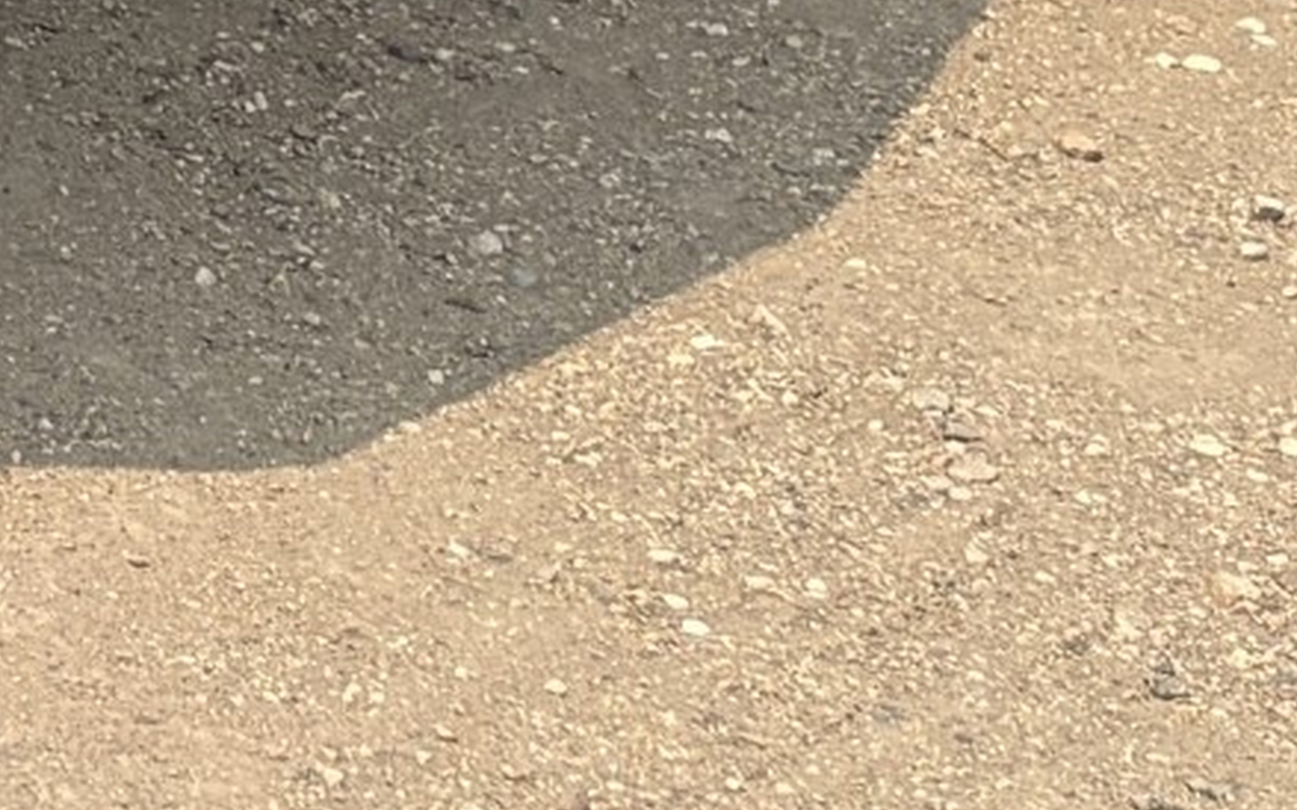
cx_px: -1539
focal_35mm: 181
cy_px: -2007
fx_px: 6395
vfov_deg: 6.3
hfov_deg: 10.4
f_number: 1.6
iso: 50
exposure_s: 1/3623
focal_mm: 5.96
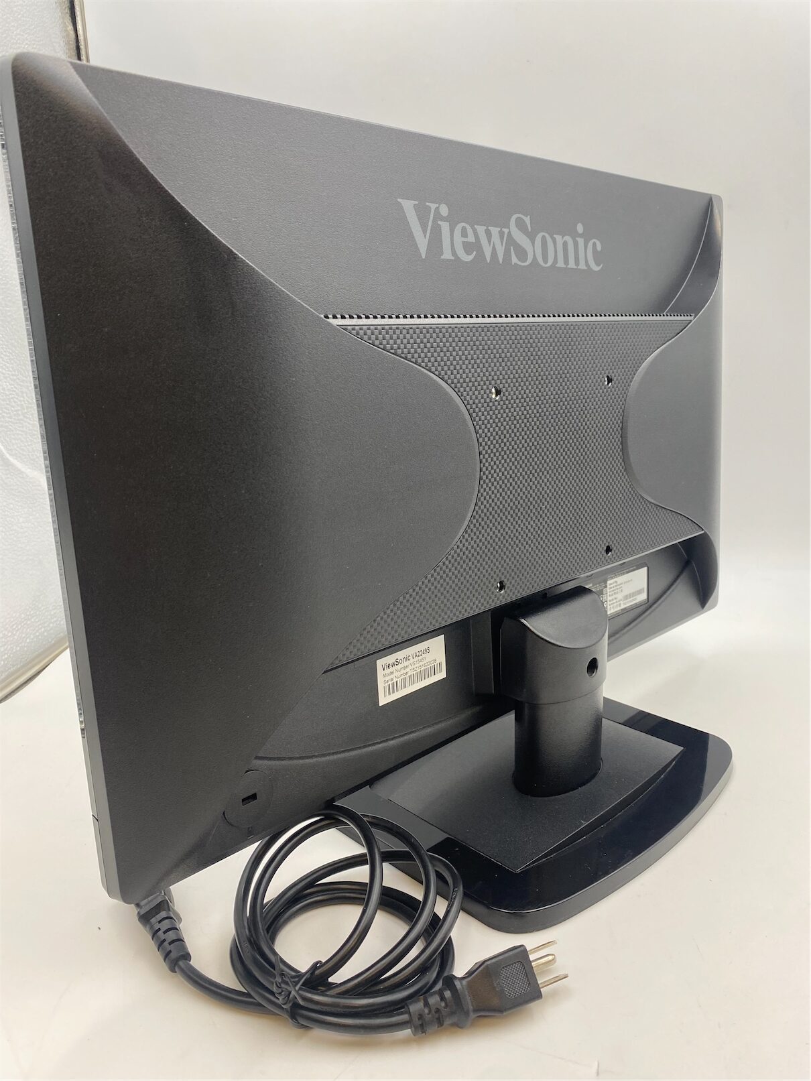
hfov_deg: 53.1
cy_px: 540
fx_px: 812
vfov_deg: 67.3
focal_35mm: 26
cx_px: 406
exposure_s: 1/120
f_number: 1.8
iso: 100
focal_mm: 4.25
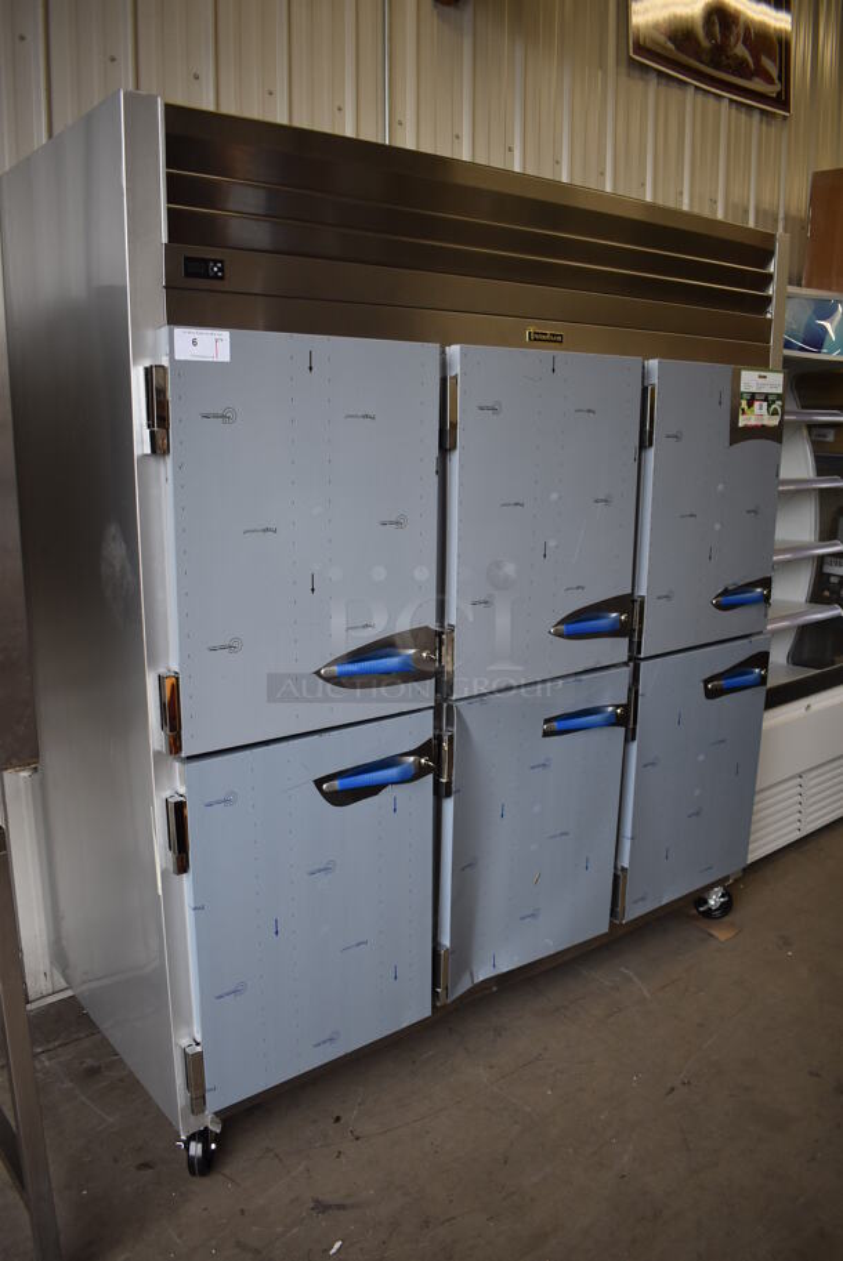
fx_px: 947
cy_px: 630
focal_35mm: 27
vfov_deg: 67.3
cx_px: 422
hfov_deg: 48.0
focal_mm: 18
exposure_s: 1/250
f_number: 3.5
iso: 400
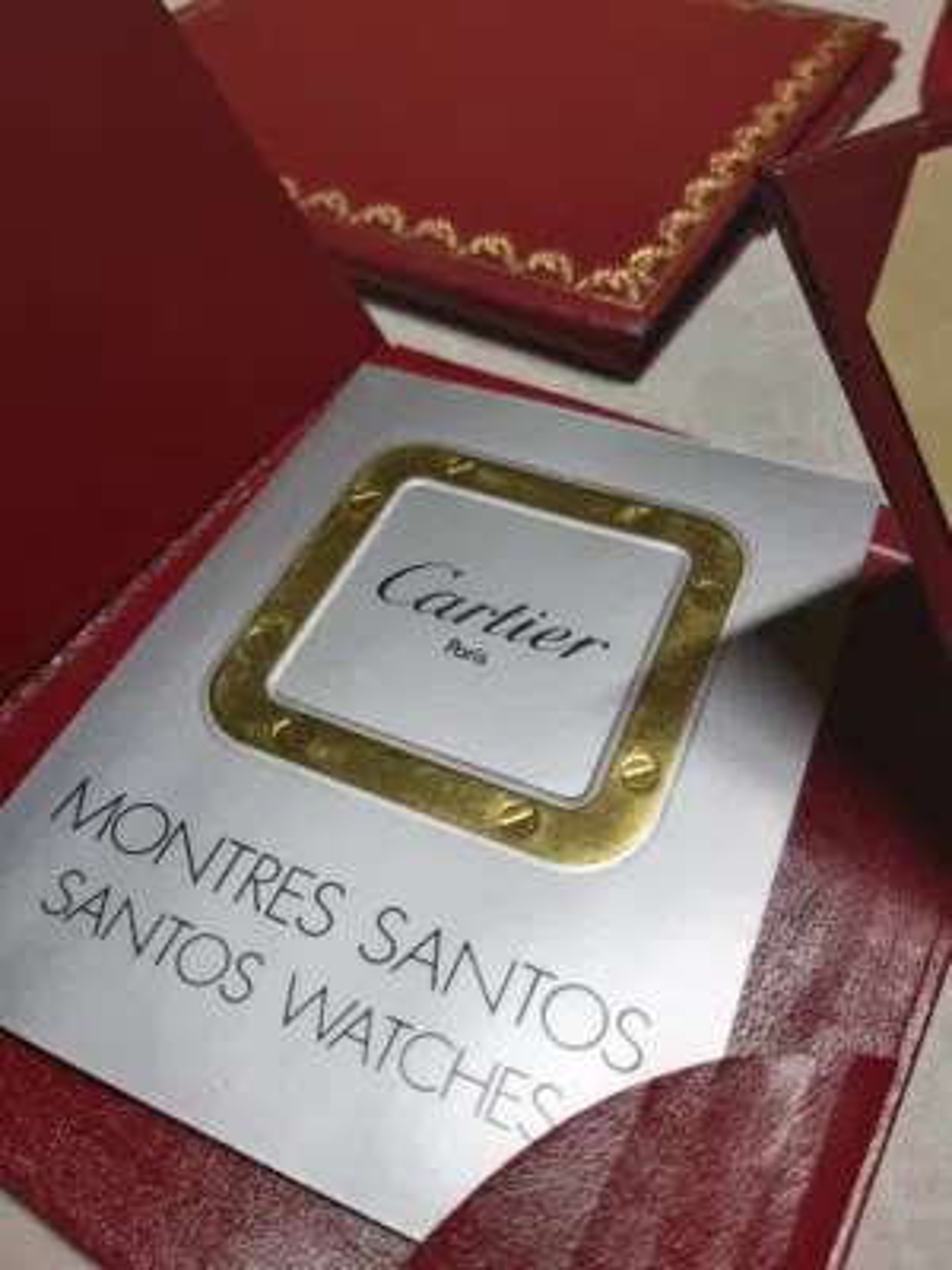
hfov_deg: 53.1
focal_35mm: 26
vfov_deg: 67.3
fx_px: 953
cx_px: 476
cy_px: 635
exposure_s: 1/100
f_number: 1.7
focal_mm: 3.92
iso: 80
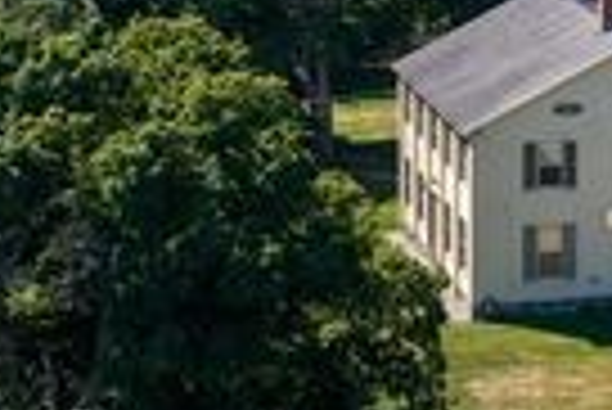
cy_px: -115
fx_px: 1753
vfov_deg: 12.9
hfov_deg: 16.9
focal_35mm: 103
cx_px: 1053
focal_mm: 14.45
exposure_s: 1/3200
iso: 320
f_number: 2.8
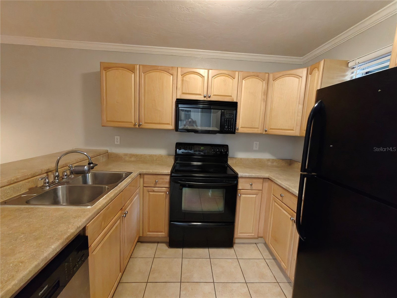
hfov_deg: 98.2
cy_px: 149
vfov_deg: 81.7
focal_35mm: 15
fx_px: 172
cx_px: 198
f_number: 2
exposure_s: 1/120
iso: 5000
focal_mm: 2.3
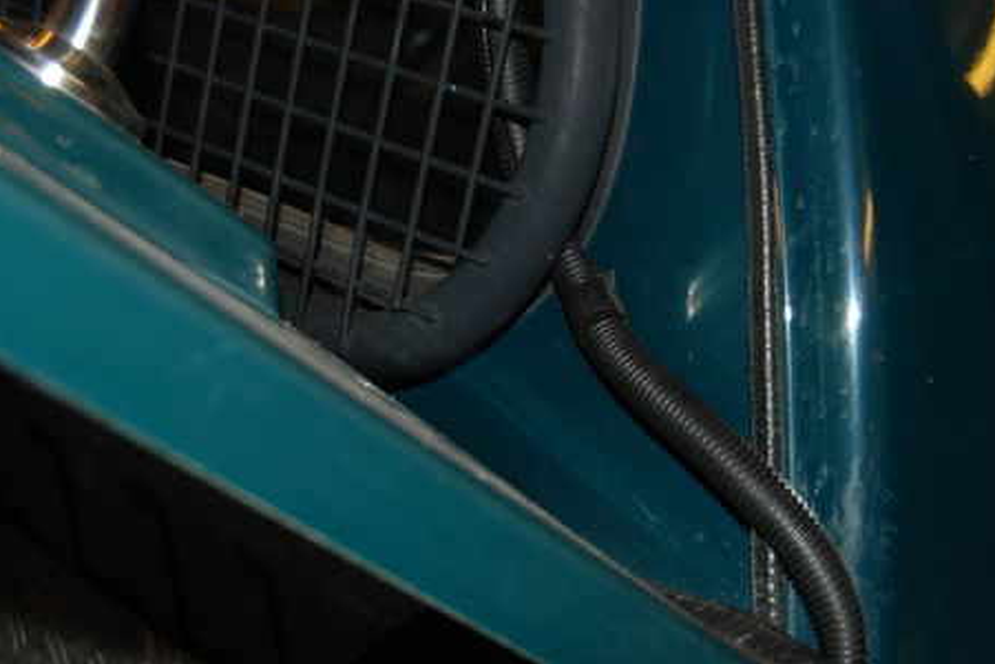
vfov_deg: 18.2
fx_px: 2065
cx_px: 526
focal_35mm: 75
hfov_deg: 27.1
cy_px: 378
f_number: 4.8
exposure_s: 1/60
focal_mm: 35
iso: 200
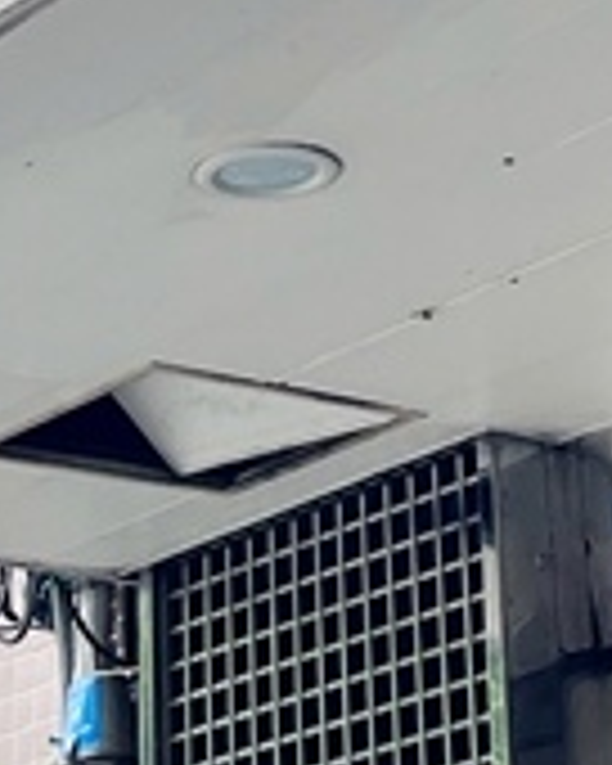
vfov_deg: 12.8
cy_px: -14
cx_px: 342
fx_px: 3374
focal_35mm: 149
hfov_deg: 10.4
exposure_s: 1/1087
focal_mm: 5.1
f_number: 1.6
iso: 32
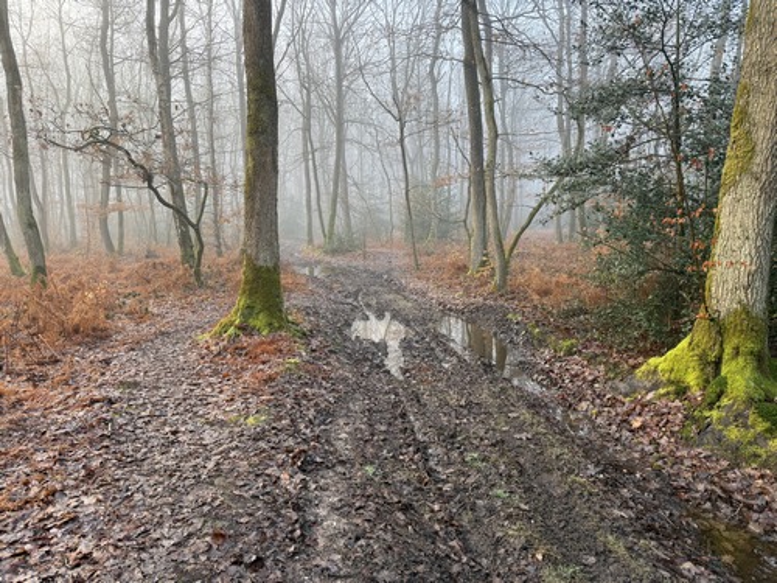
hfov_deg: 71.6
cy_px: 292
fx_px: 539
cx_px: 388
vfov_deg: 56.8
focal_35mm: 24
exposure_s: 1/121
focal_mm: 6.76
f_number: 1.78
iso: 80
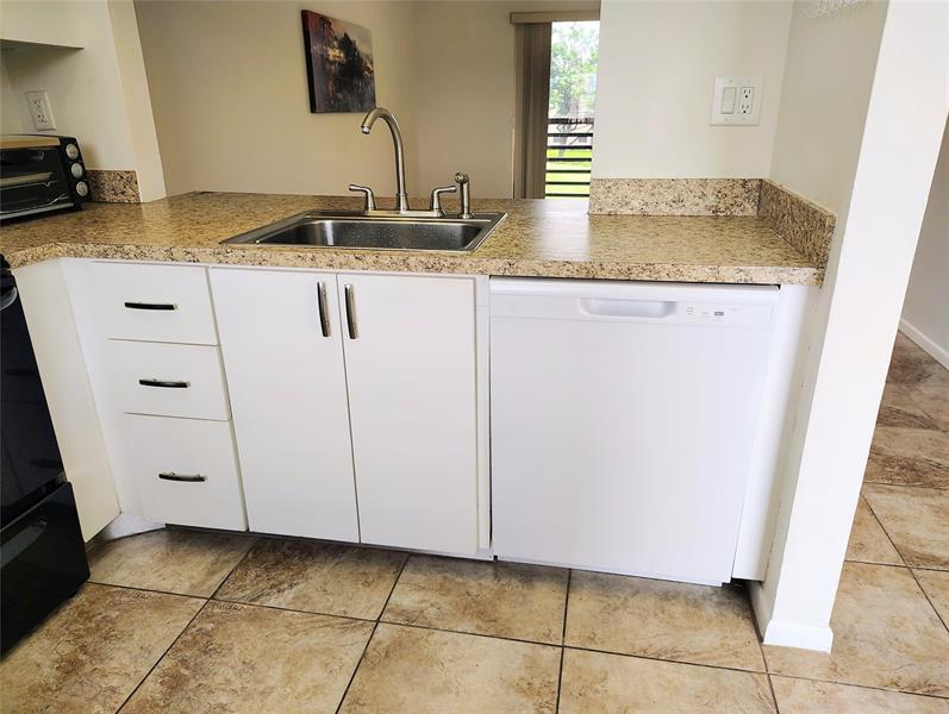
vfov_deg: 56.9
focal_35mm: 24
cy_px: 357
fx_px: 659
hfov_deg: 71.5
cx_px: 474
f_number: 1.8
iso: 253
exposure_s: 1/120
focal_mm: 5.56
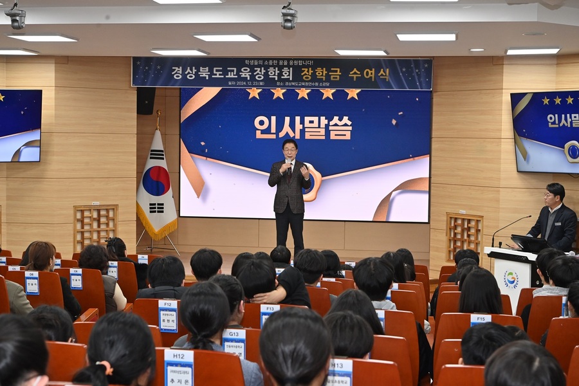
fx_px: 965
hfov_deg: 33.4
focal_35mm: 60
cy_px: 193
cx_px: 290
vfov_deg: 22.6
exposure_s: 1/200
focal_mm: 60
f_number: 7.1
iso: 2500
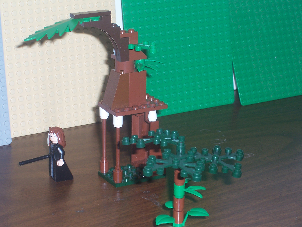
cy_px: 114
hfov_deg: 19.3
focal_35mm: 102
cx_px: 151
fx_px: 890
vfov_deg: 14.5
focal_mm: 16.8
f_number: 4.6
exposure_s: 1/90
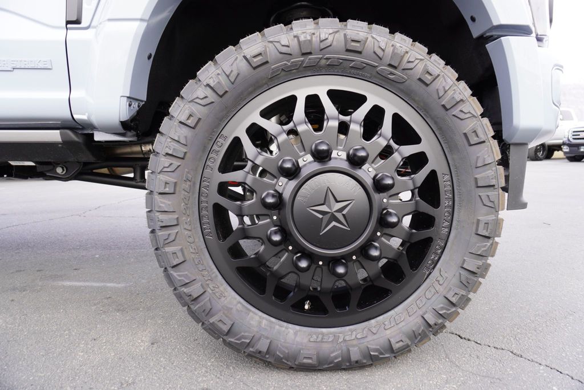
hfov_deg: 73.7
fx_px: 390
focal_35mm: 24
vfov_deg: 53.2
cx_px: 292
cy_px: 195
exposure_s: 1/60
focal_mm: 16
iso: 100
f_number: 4.5
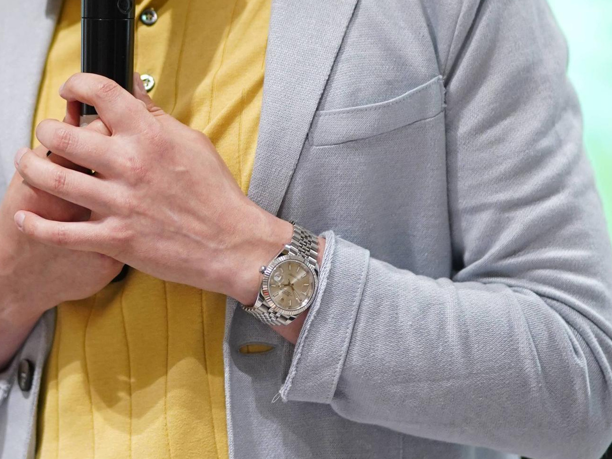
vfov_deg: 5.7
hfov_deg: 7.7
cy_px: -109
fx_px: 4561
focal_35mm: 258
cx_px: 135
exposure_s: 1/250
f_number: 1.4
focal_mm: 85
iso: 1000
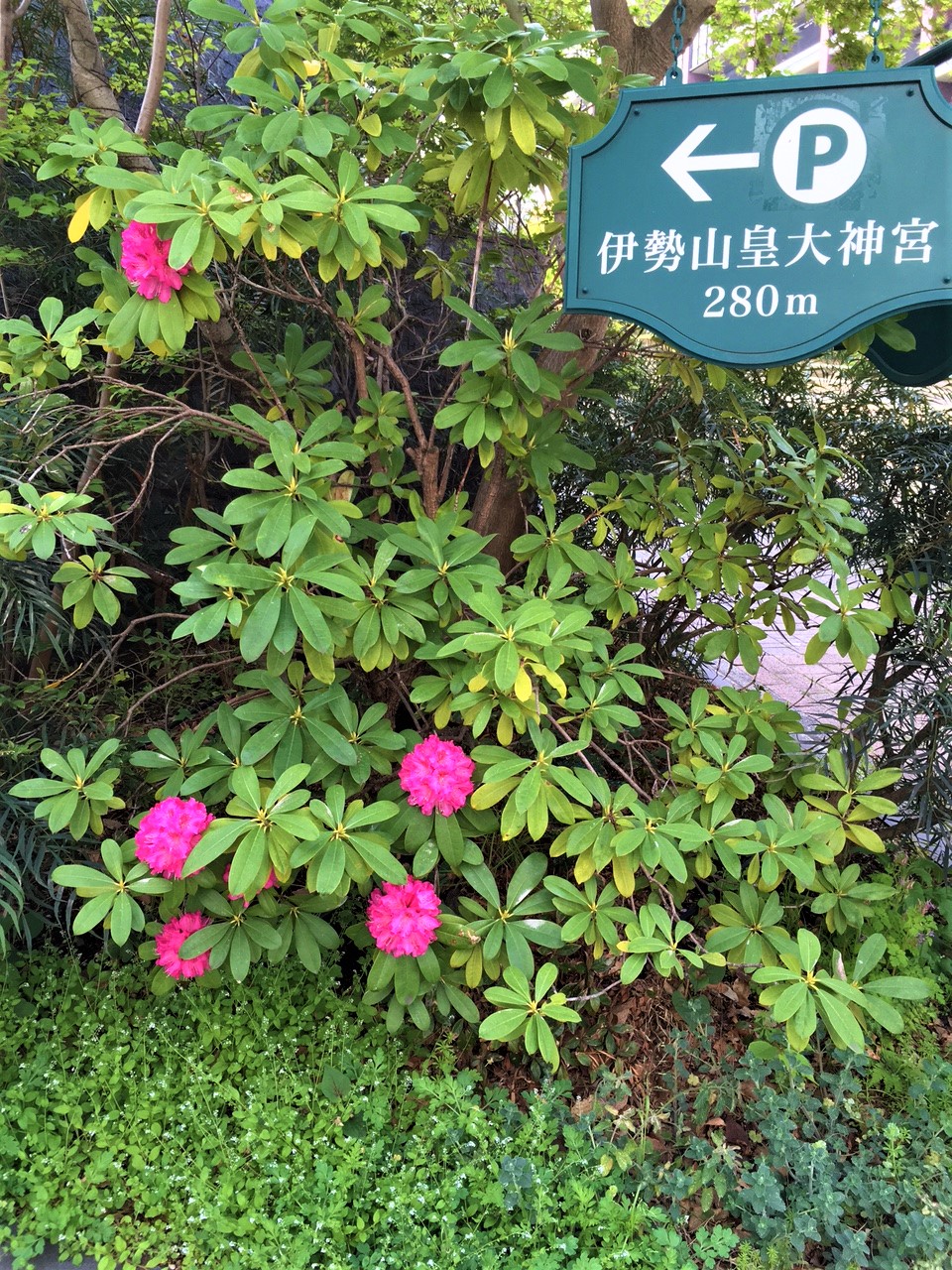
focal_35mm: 29
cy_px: 635
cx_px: 476
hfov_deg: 48.2
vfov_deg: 61.7
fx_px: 1063
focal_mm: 4.15
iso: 40
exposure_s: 1/120
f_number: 2.2
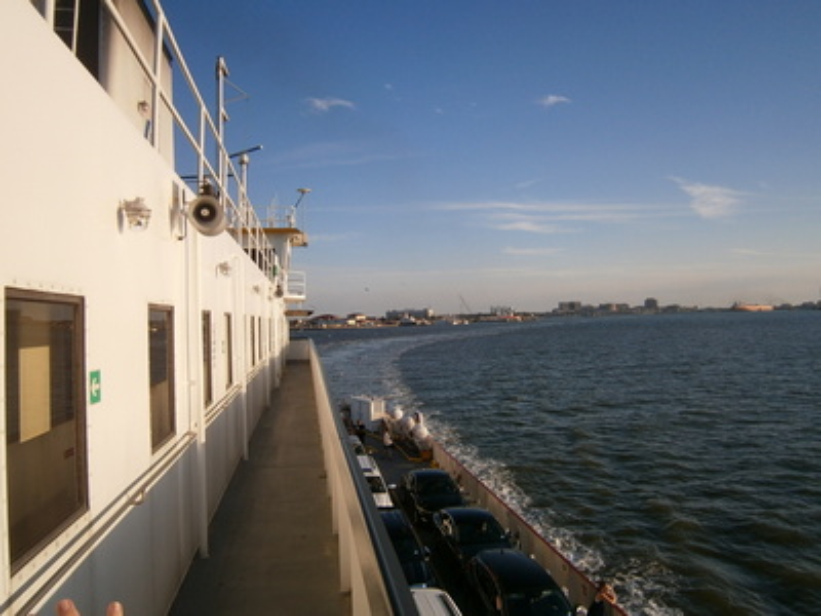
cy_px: 308
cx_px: 410
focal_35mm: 26
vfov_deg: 53.1
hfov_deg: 67.3
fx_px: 617
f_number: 2.8
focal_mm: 4.7
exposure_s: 1/1600
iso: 80
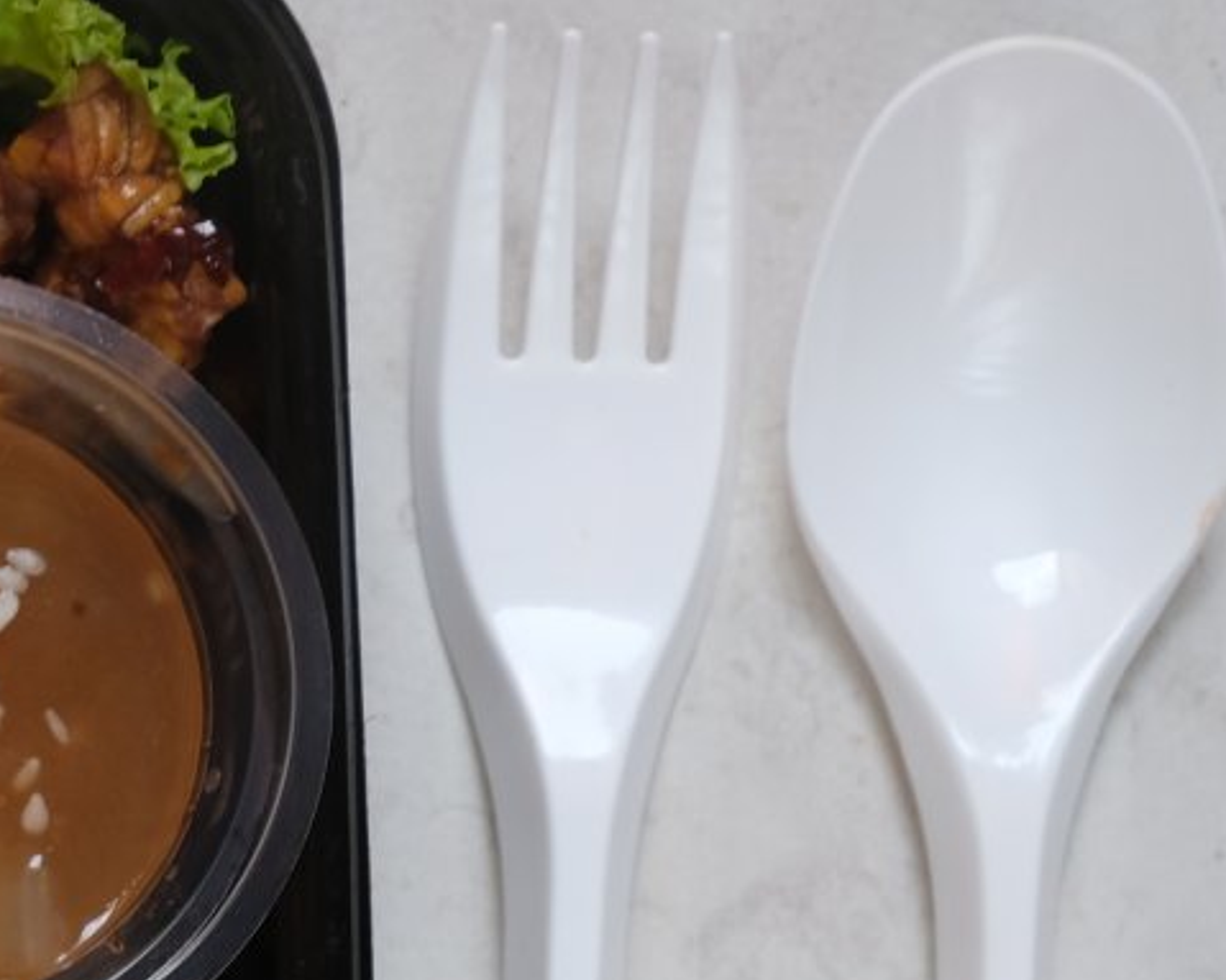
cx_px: -637
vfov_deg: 6.7
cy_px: 910
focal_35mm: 229
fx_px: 8308
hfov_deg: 8.3
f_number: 8
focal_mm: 48.4
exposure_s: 1/105
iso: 400
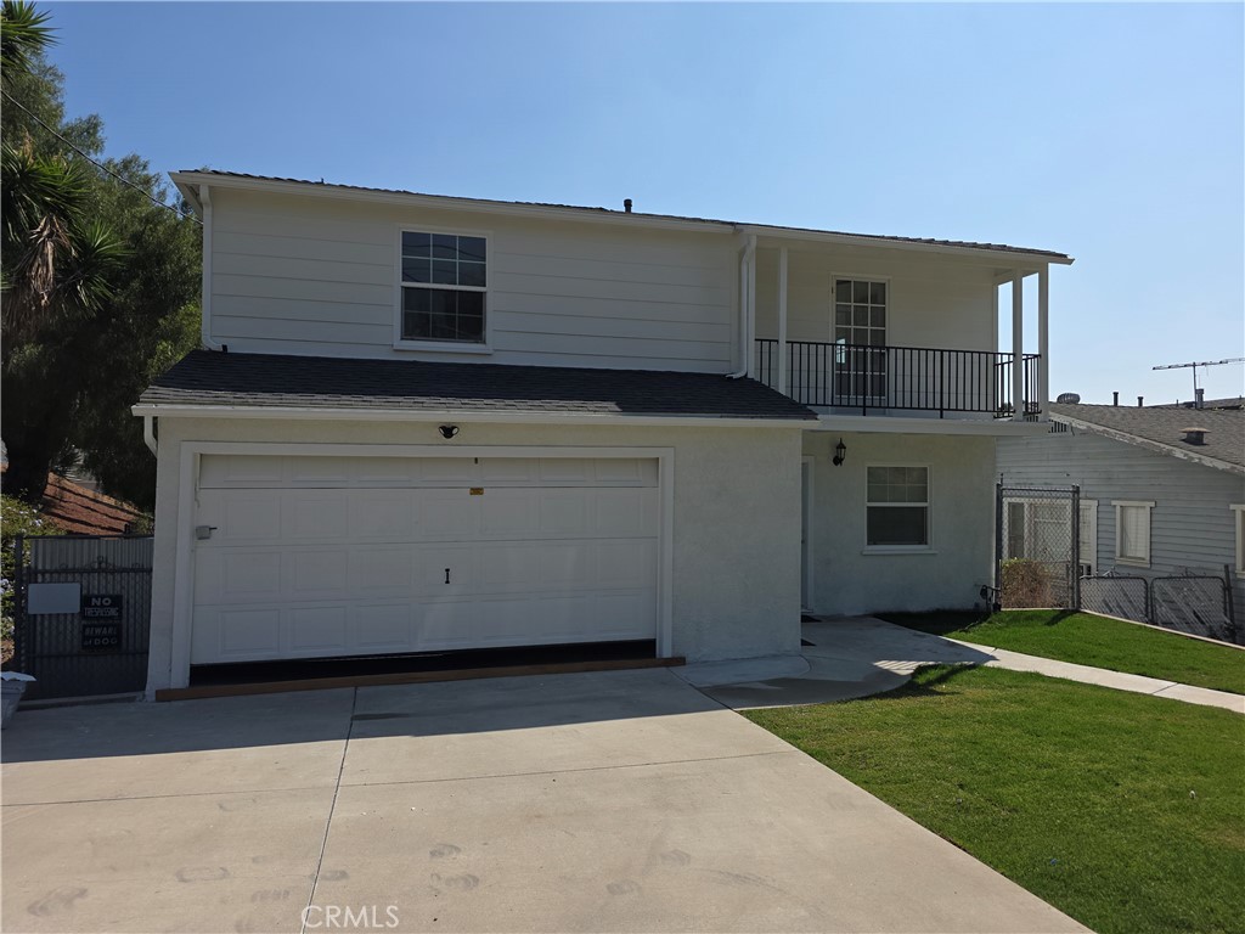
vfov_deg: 58.9
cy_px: 467
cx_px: 622
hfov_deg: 73.9
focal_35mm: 23
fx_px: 827
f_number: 1.7
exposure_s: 1/1425
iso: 12
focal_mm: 6.3
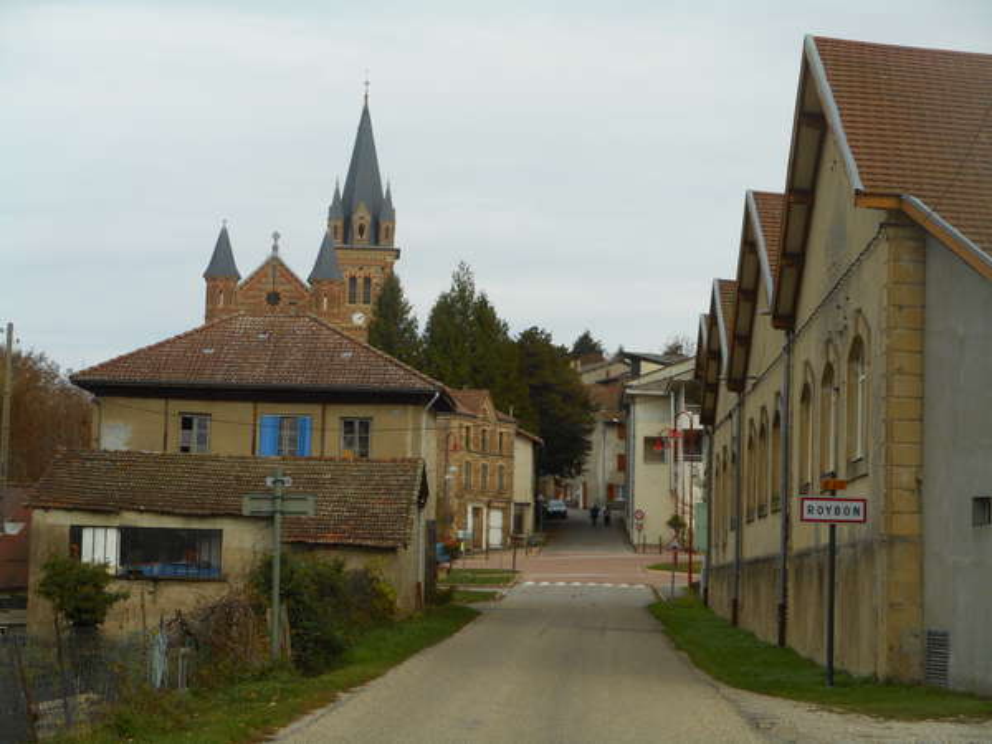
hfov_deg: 22.0
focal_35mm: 89
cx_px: 496
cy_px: 372
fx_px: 2550
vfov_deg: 16.6
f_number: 5.6
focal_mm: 15.9
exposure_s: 1/200
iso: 80
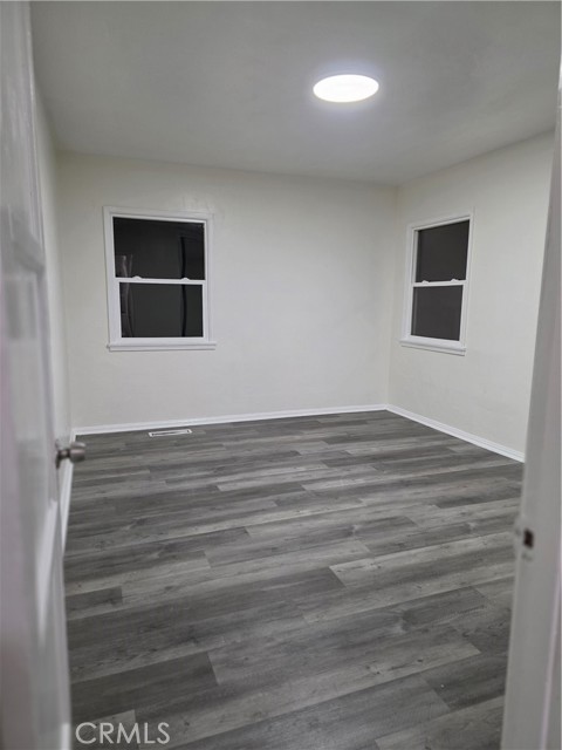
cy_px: 375
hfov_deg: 58.9
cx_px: 281
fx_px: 498
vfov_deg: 73.9
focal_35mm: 23
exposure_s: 1/120
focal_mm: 6.3
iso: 320
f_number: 1.7
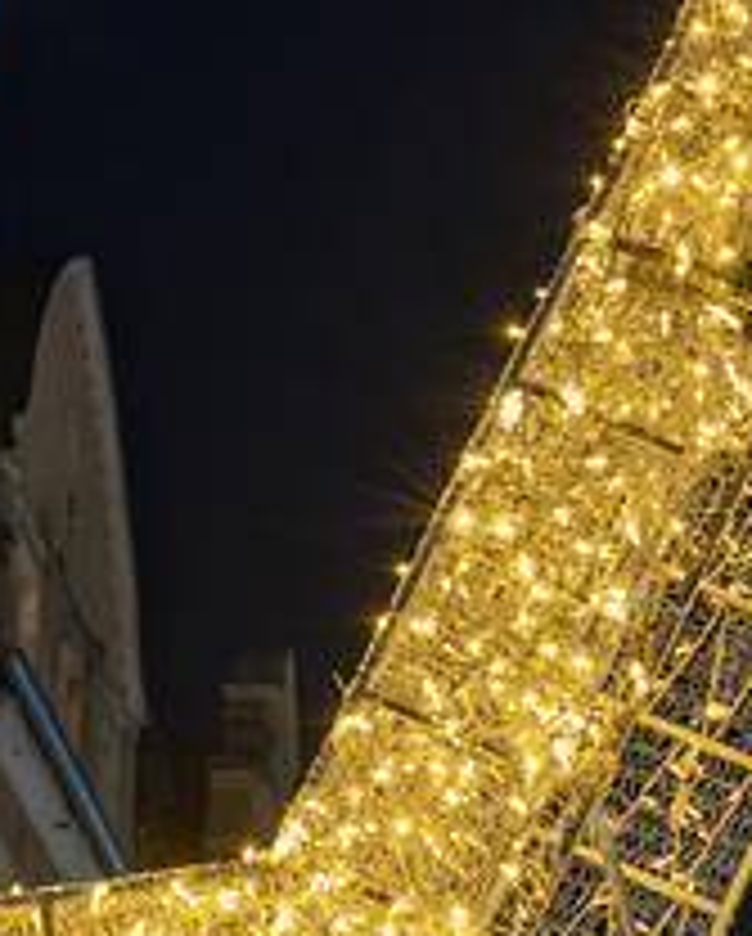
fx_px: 4802
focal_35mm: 173
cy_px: 961
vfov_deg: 11.0
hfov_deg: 8.9
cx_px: 608
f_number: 8
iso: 400
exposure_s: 1/2
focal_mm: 24
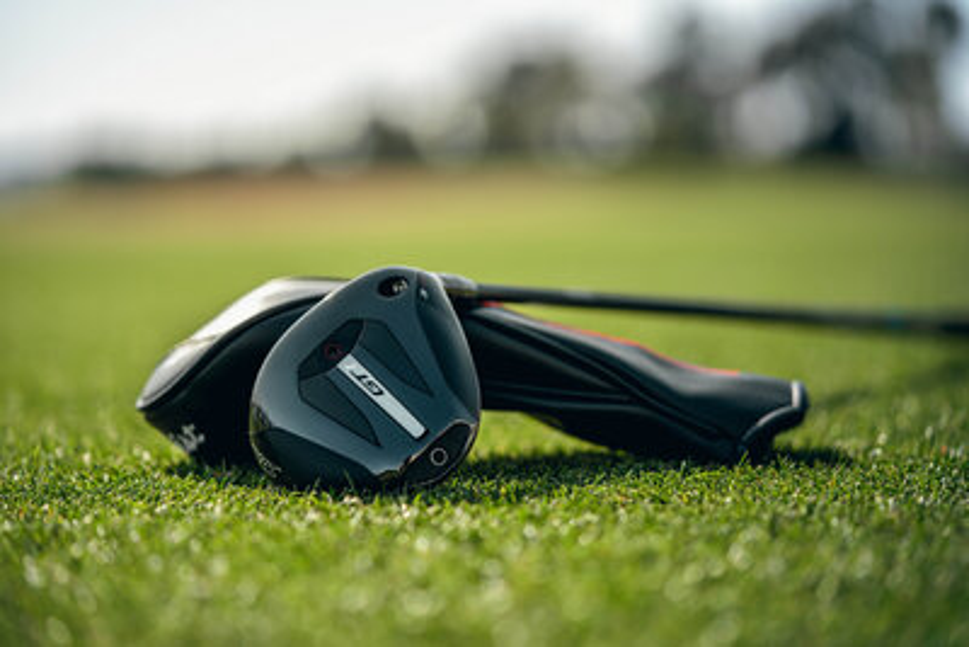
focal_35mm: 90
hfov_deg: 22.6
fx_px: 2423
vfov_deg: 15.2
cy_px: 324
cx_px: 484
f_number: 2.8
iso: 125
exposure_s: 1/1000
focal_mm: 90
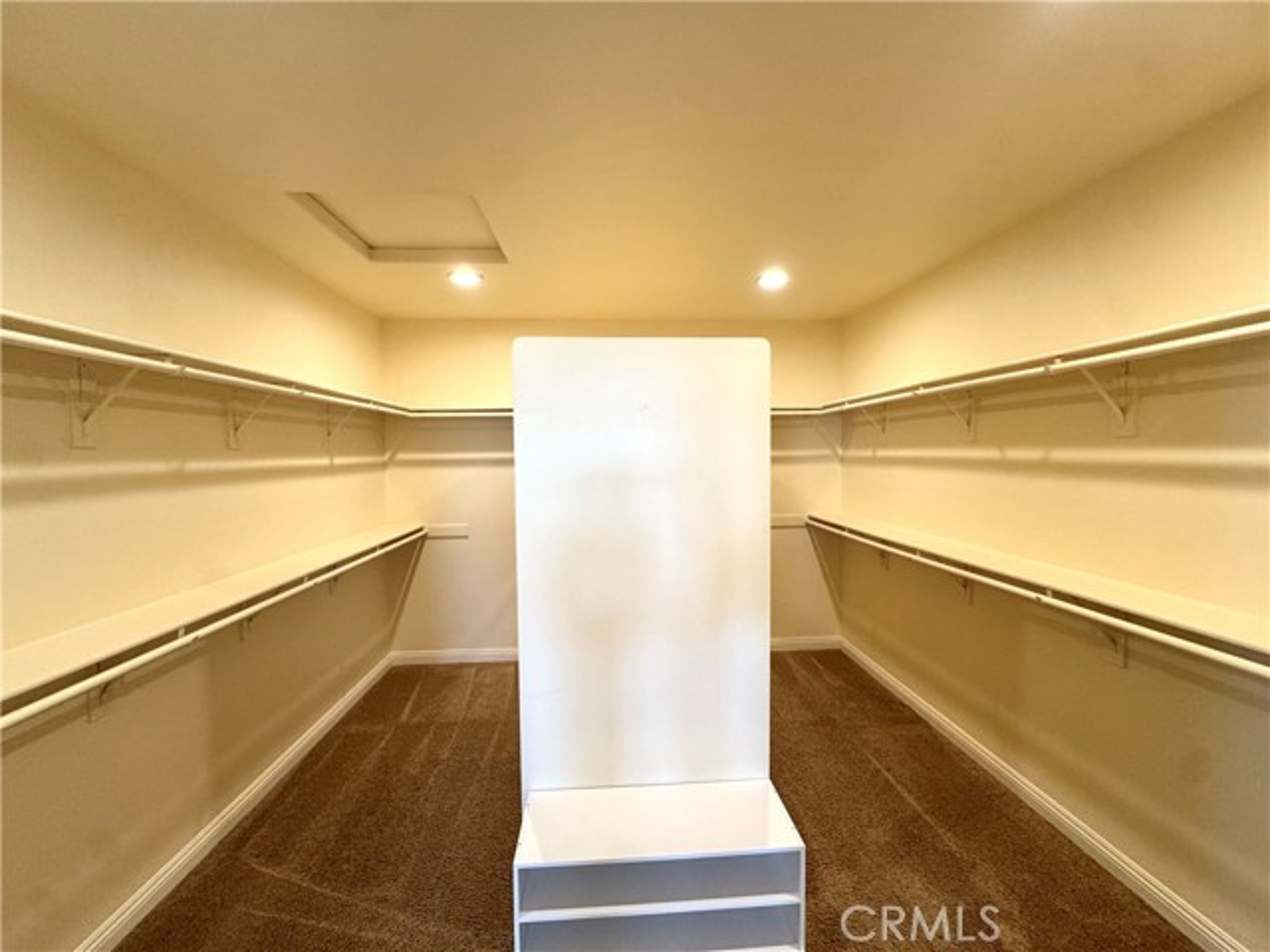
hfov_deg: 102.1
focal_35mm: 14
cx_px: 635
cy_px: 476
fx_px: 514
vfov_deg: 85.7
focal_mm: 2.22
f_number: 2.2
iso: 250
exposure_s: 1/120
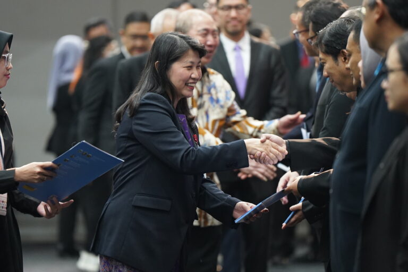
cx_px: 204
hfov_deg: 6.9
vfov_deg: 4.6
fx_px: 3400
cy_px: 136
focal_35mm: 300
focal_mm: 200
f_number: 2.8
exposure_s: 1/200
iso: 3200
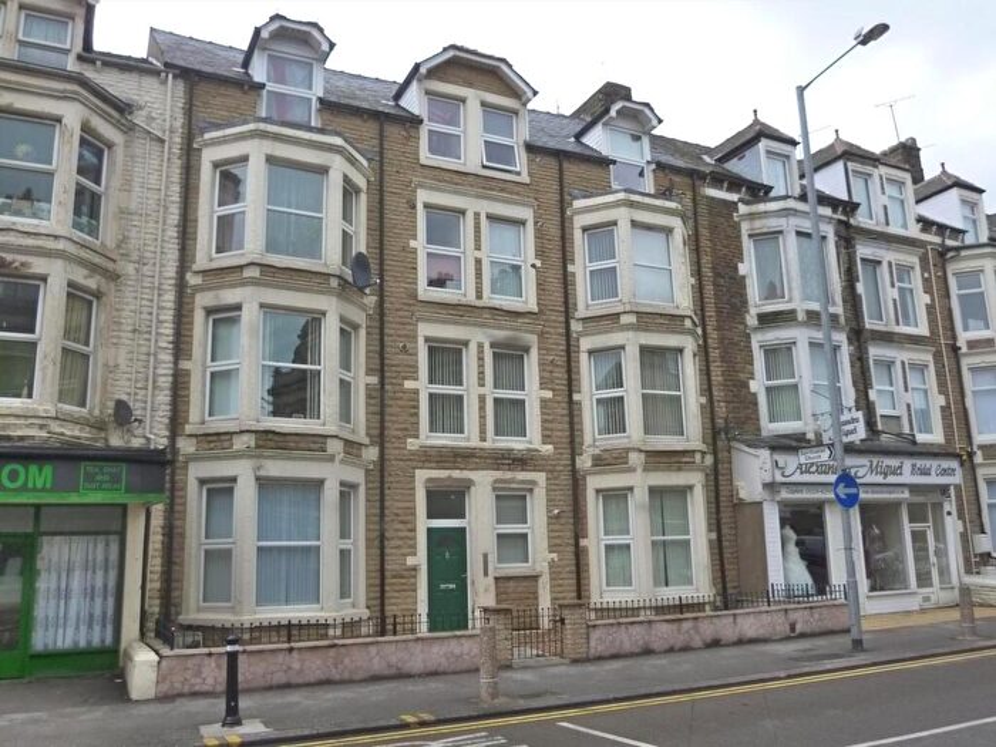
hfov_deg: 61.7
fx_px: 834
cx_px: 498
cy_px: 374
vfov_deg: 48.2
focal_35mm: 29
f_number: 2.7
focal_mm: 5.2
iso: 400
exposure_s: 1/320
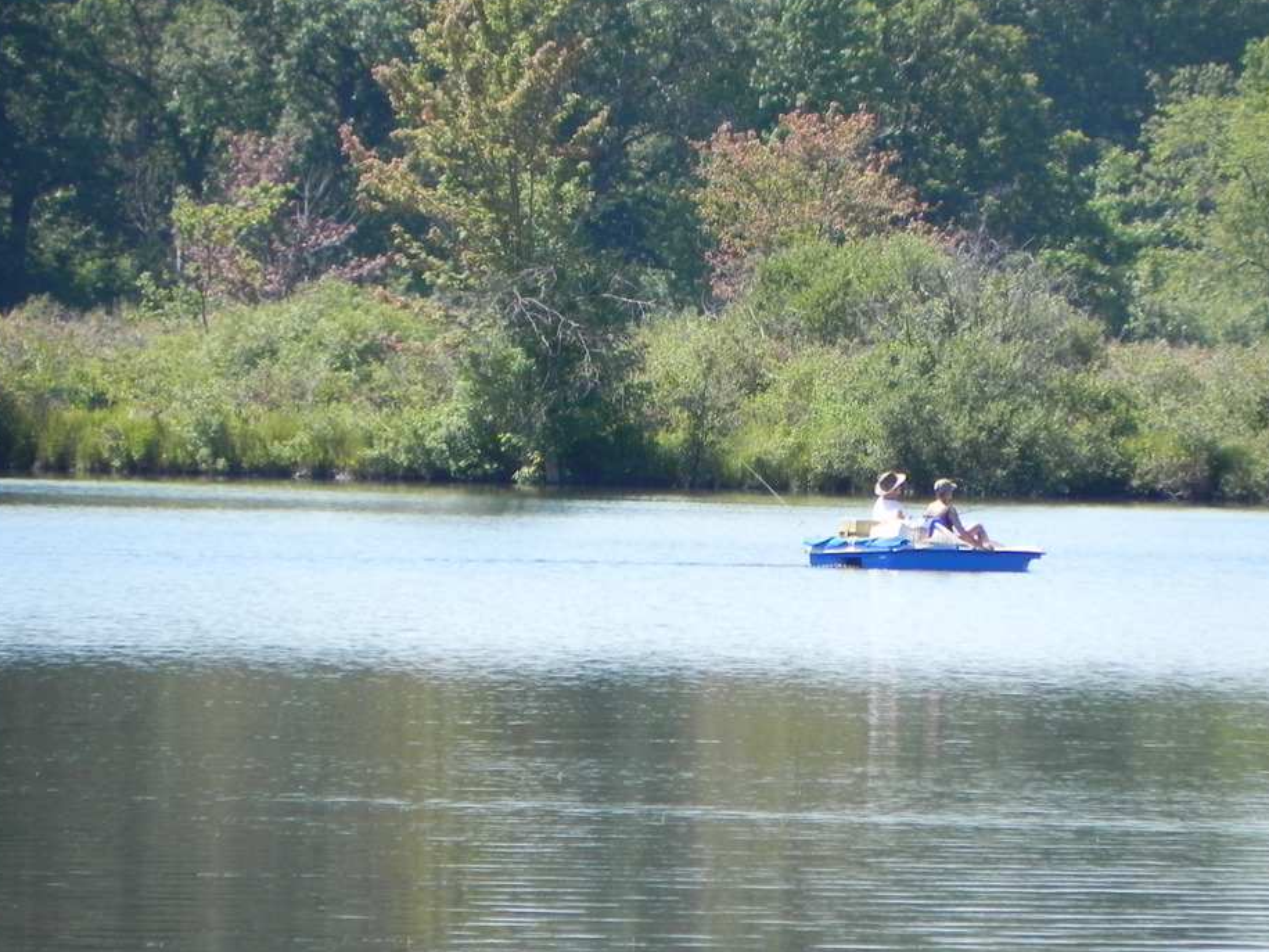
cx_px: 745
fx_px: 32554
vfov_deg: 1.7
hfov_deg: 2.2
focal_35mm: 888
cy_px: 405
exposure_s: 1/340
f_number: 5.6
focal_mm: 120
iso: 160
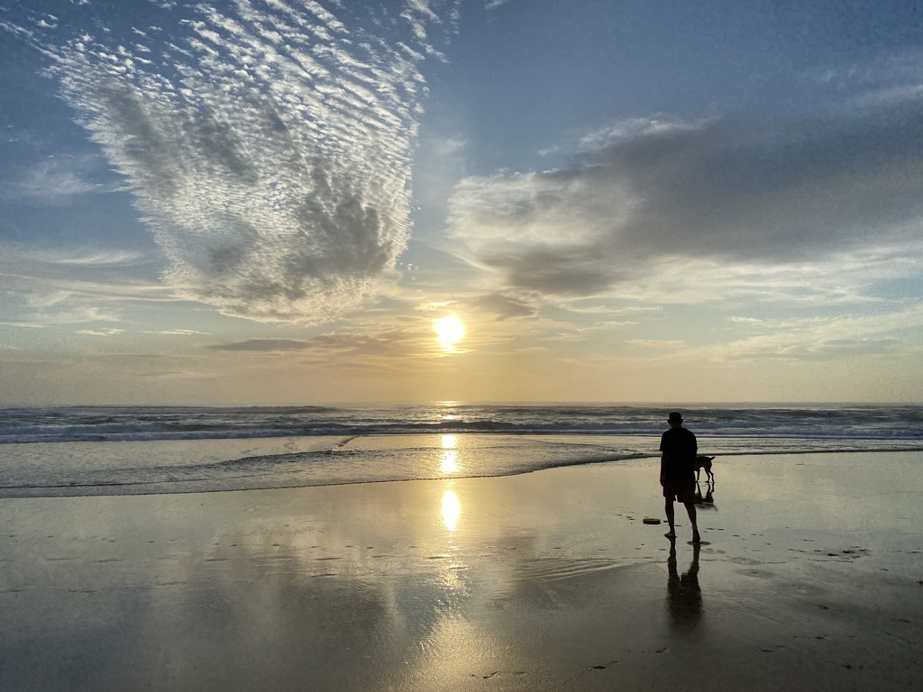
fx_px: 693
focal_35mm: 26
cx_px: 462
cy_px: 346
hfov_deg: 67.3
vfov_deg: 53.1
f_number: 1.8
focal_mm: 4.25
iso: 32
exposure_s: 1/7194
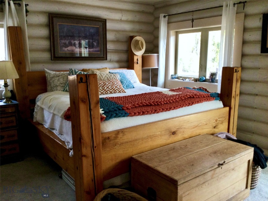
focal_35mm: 31
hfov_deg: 58.4
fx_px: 240
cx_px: 134
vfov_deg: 45.4
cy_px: 100
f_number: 2.4
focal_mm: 3.3
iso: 64
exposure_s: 1/30
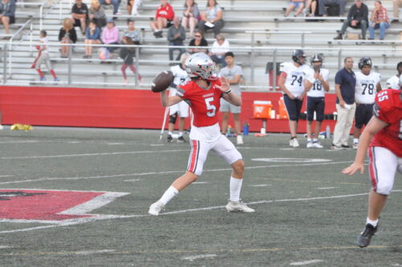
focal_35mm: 248
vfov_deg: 5.5
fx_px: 2760
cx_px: 201
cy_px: 134
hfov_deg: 8.3
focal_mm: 165
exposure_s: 1/1600
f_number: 6.3
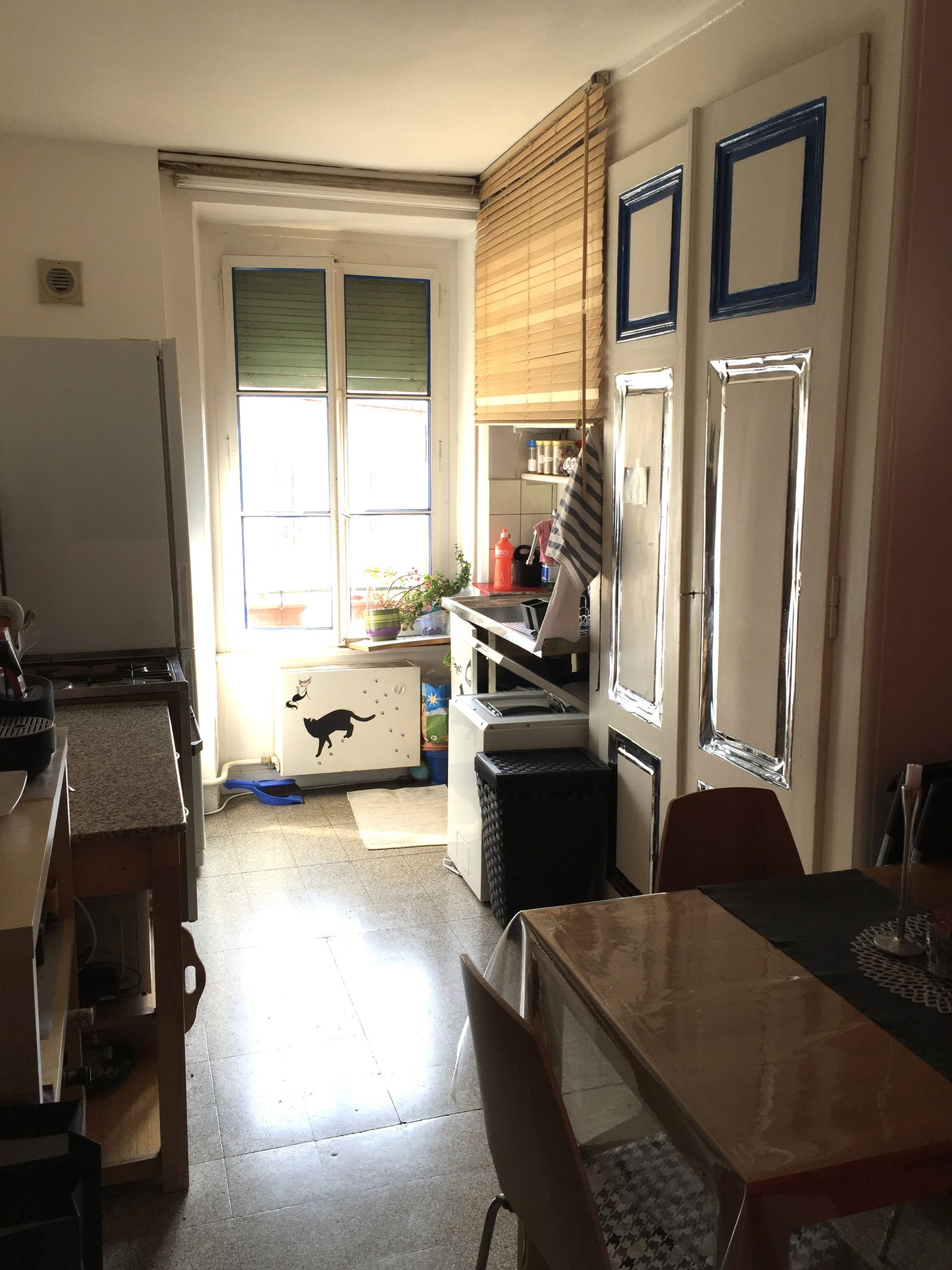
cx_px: 476
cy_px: 635
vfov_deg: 61.7
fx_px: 1063
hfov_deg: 48.2
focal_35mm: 29
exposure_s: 1/131
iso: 32
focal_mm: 4.15
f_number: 2.2
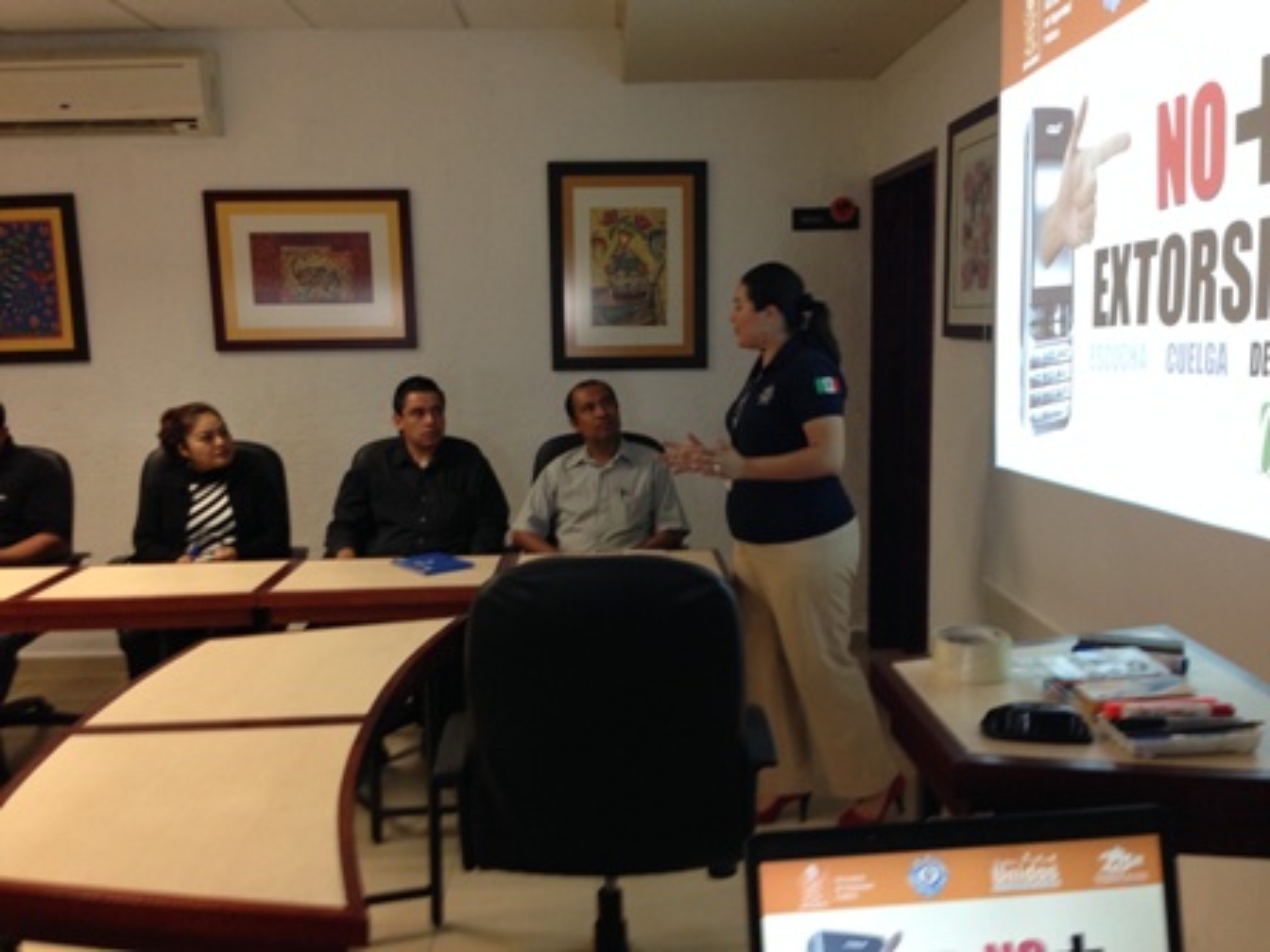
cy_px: 476
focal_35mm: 33
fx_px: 1211
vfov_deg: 42.9
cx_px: 635
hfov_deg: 55.4
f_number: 2.4
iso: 125
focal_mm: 4.12
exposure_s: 1/20
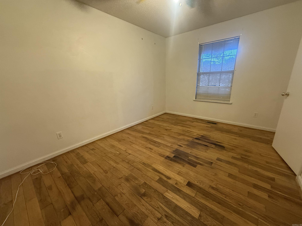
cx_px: 151
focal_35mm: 14
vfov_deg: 85.7
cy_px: 113
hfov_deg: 102.1
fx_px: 122
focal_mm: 2.22
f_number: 2.2
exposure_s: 1/60
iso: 500
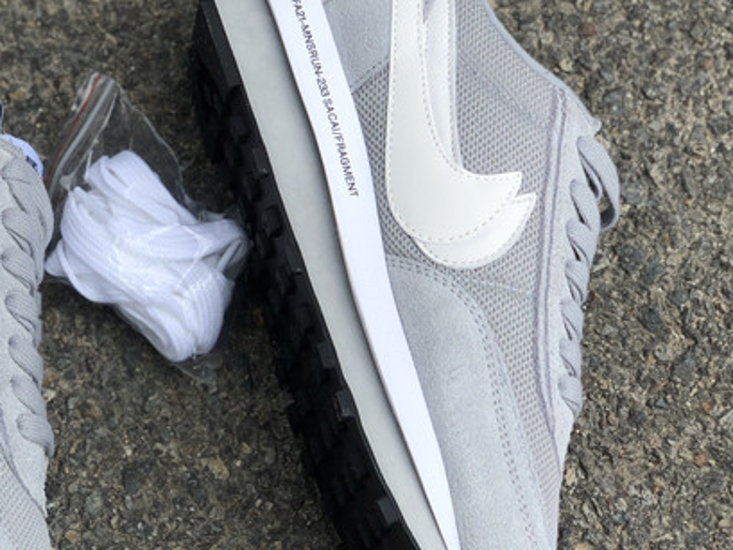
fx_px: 1991
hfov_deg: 20.6
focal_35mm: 94
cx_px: 124
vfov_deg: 15.7
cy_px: 307
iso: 16
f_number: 2.4
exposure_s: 1/257
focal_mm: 6
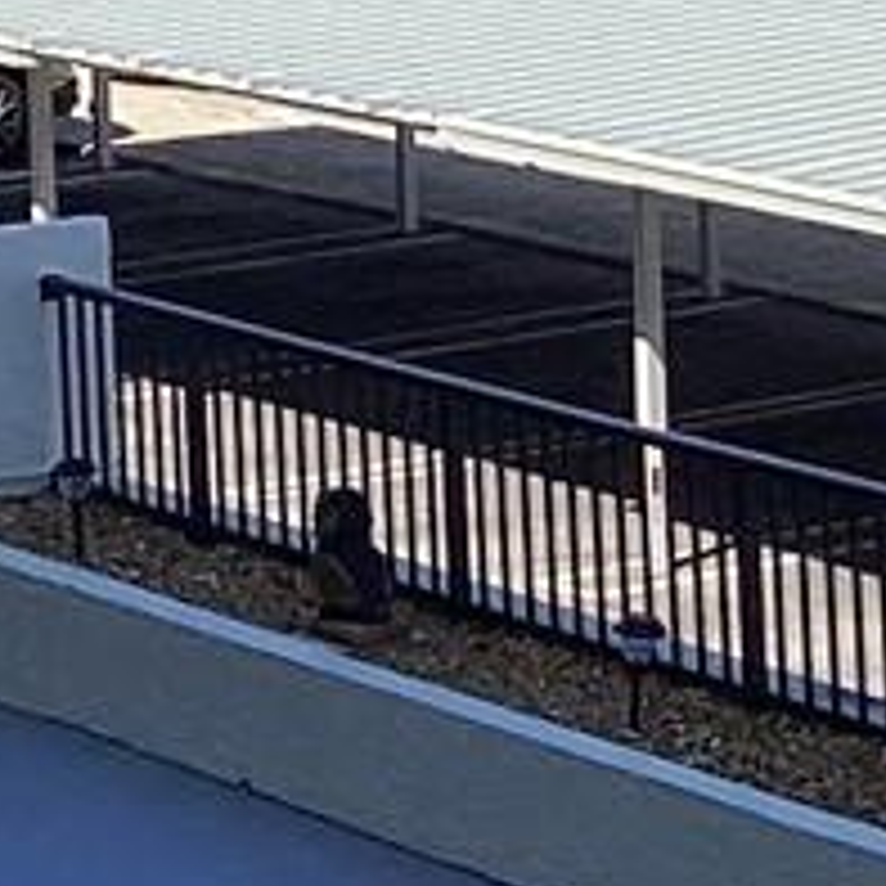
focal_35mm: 223
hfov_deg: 7.8
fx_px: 6458
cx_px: 756
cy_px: -58
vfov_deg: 7.8
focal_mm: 3.3
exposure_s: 1/1852
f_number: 2.4
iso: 25
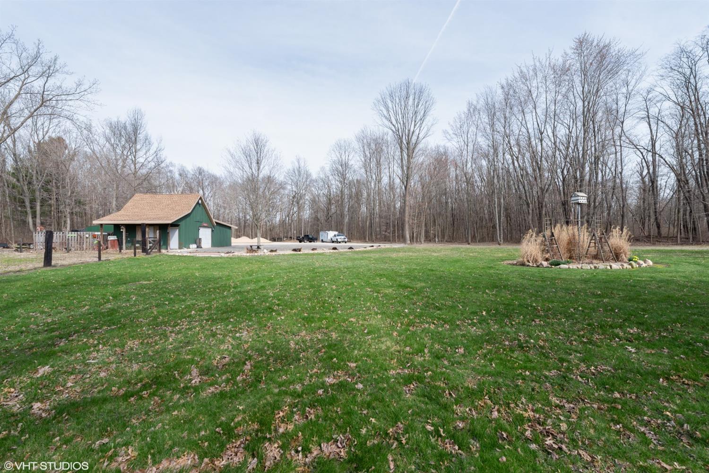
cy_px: 236
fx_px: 276
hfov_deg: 104.3
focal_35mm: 14
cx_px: 354
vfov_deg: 81.2
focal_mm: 14
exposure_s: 1/200
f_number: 11
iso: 200
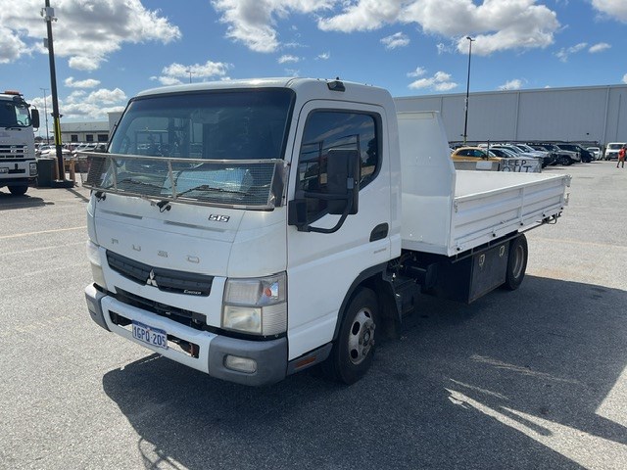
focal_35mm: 29
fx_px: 525
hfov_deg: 61.7
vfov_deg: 48.2
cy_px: 235
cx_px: 314
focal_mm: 3
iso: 16
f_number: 1.8
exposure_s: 1/1848
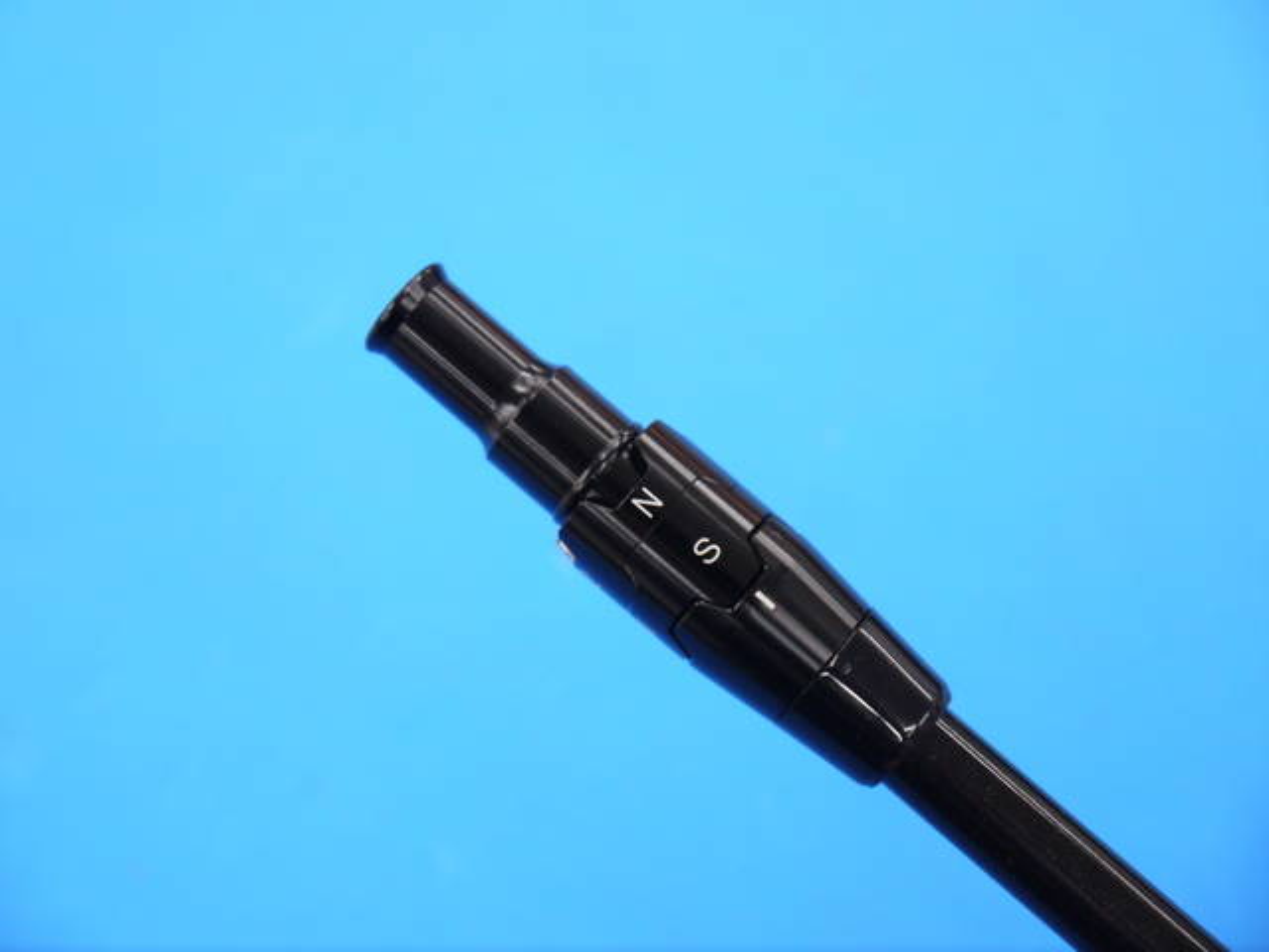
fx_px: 3079
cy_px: 476
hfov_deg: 23.3
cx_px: 634
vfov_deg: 17.6
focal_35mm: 84
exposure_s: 1/80
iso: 640
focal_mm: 42
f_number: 5.6
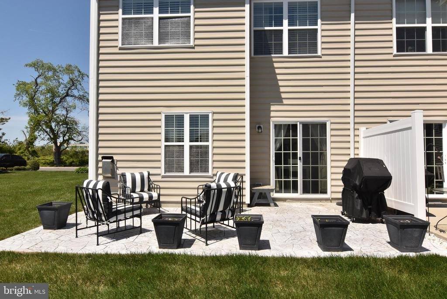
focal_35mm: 22
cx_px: 224
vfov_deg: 56.2
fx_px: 280
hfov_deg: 77.3
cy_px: 150
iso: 800
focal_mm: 15
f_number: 16
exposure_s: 1/1000
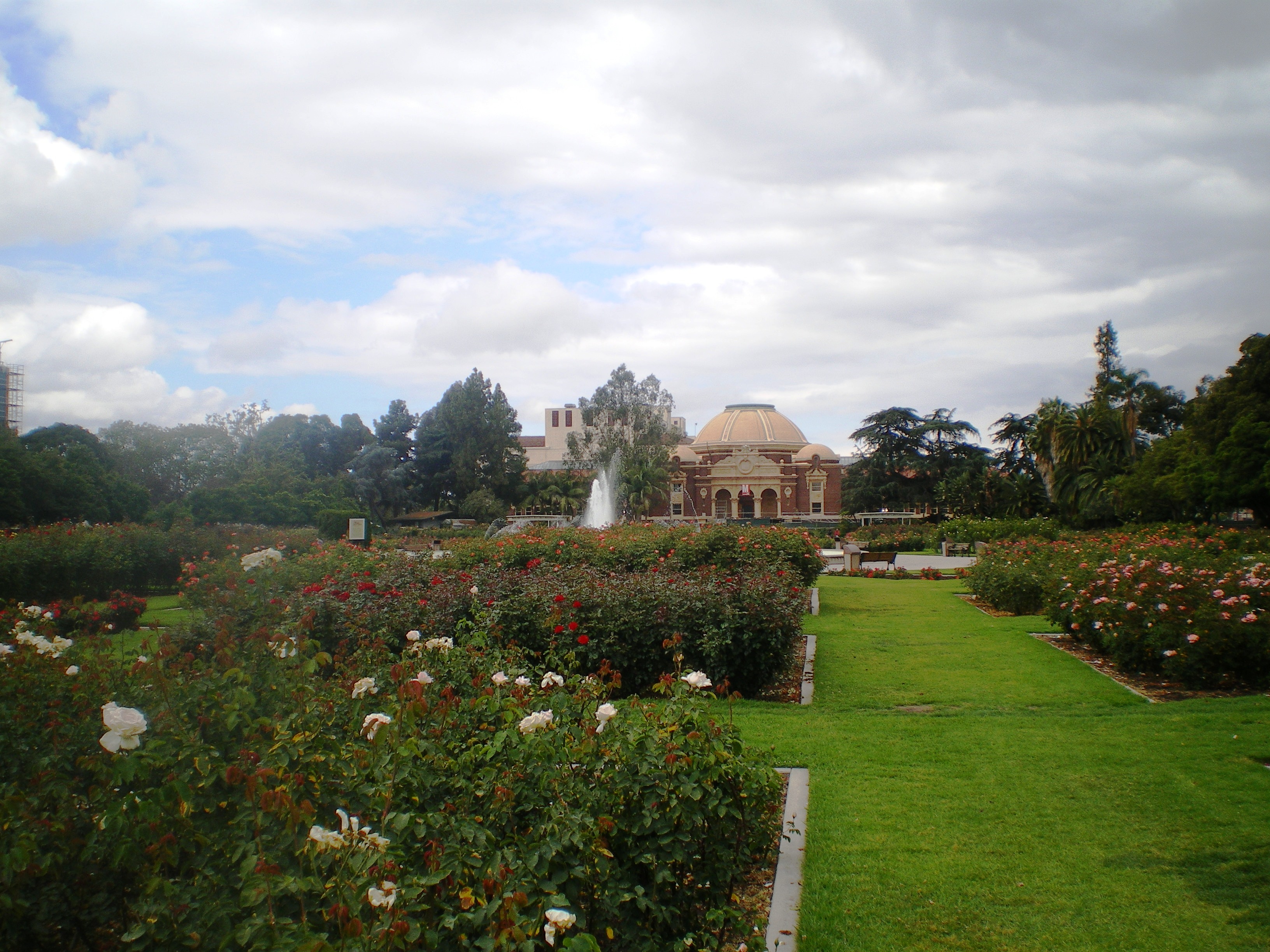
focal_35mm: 36
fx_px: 1321
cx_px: 635
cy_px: 476
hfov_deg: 51.4
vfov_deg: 39.7
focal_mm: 6.3
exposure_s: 1/320
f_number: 4.6
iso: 50
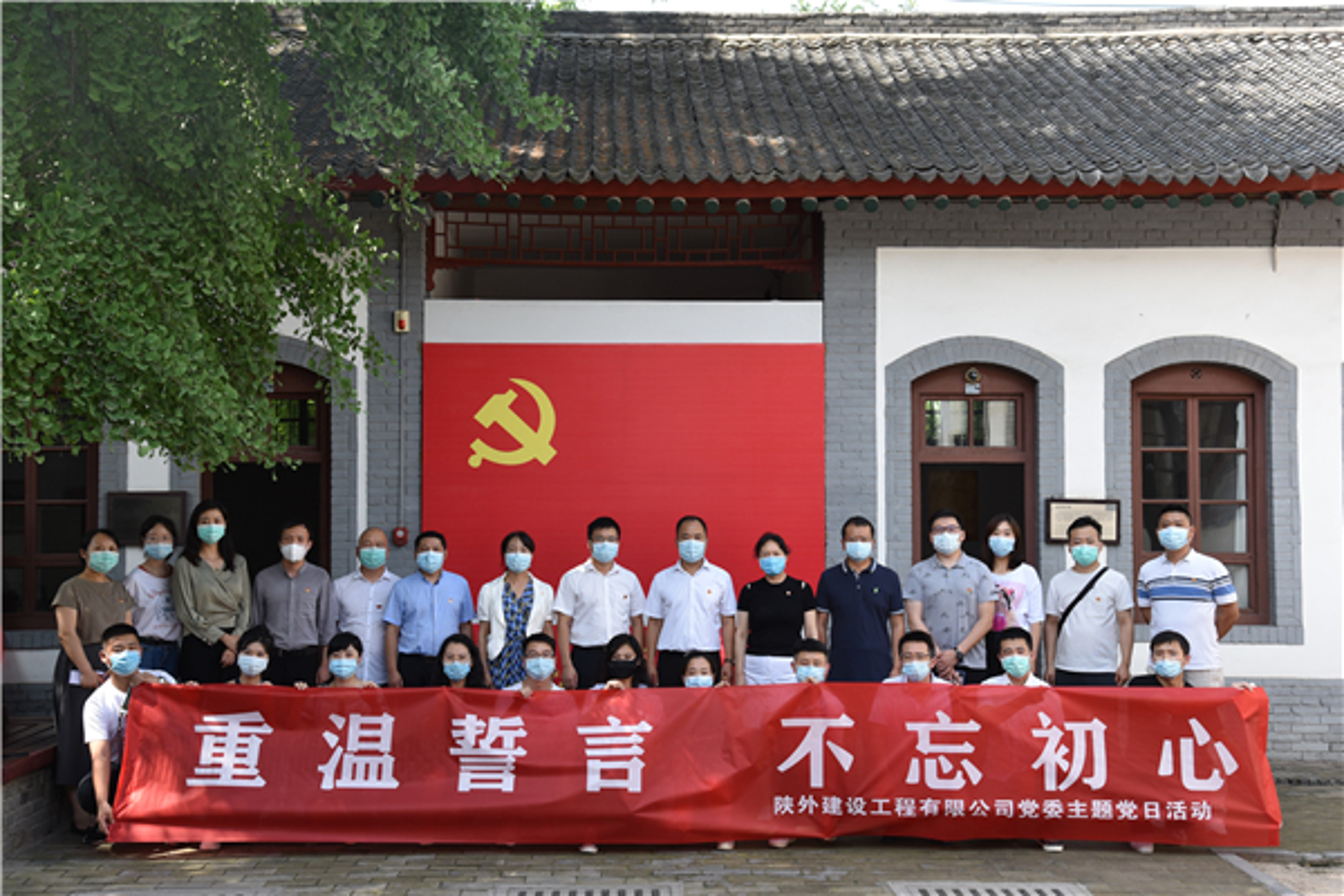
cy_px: 448
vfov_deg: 28.1
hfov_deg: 41.1
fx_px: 1792
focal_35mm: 48
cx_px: 672
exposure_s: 1/200
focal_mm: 48
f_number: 7.1
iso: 400
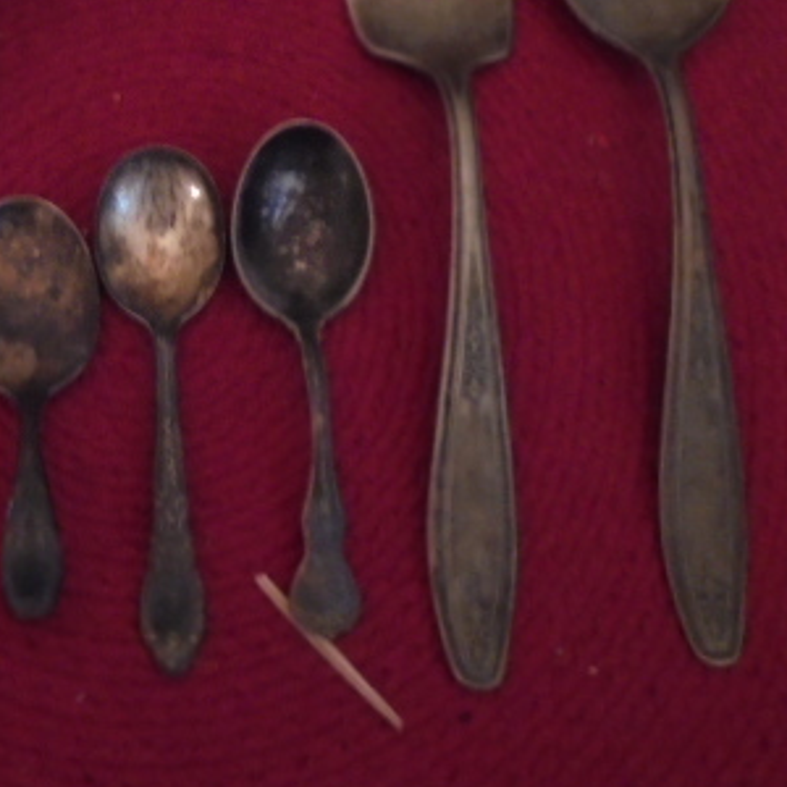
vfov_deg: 34.1
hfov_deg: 33.3
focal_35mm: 49
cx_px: 118
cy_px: 215
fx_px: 1260
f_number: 3.5
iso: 400
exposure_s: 1/10
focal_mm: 4.6
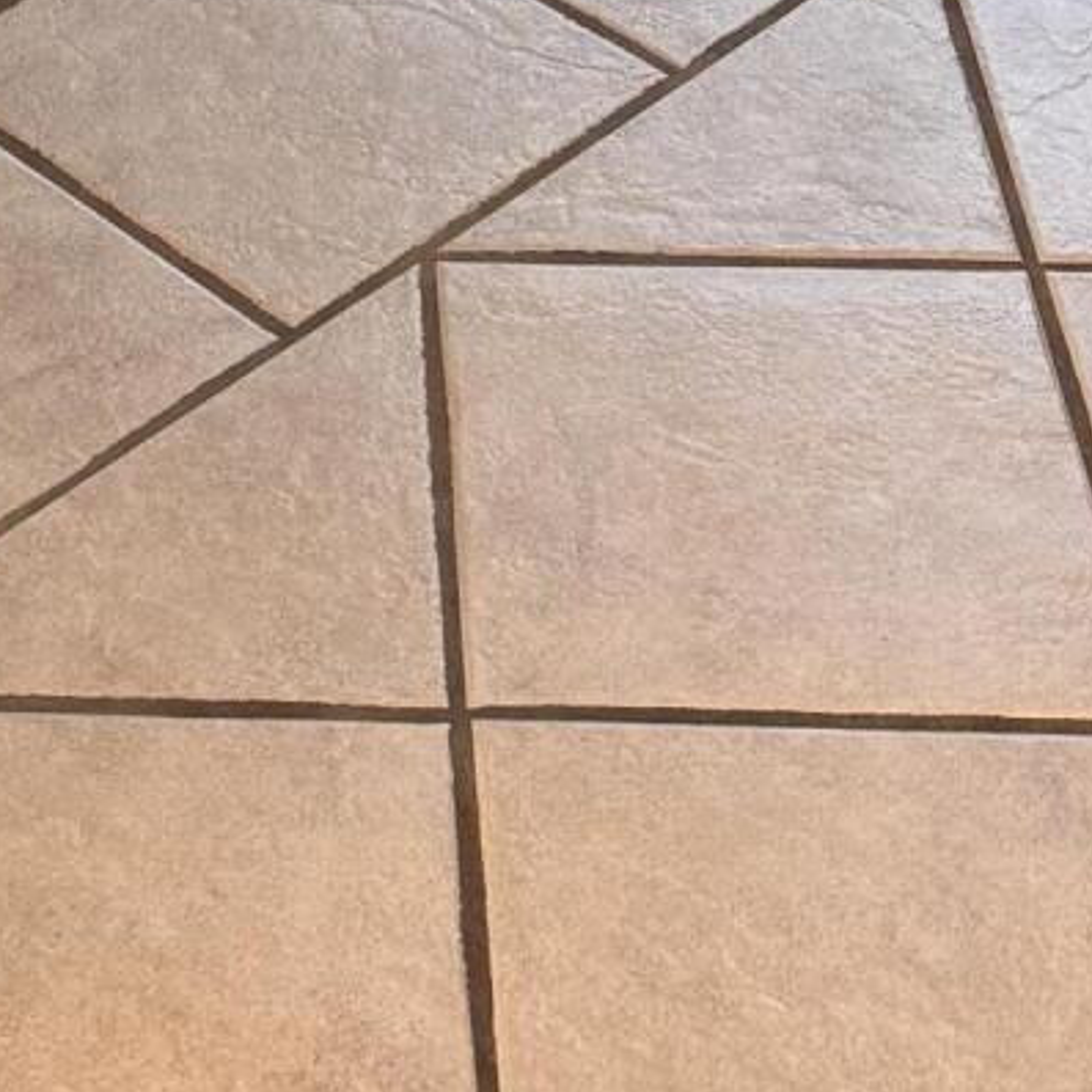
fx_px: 3819
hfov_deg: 16.2
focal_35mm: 107
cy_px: -1340
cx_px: 223
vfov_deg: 13.2
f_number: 1.78
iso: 320
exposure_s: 1/60
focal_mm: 6.76
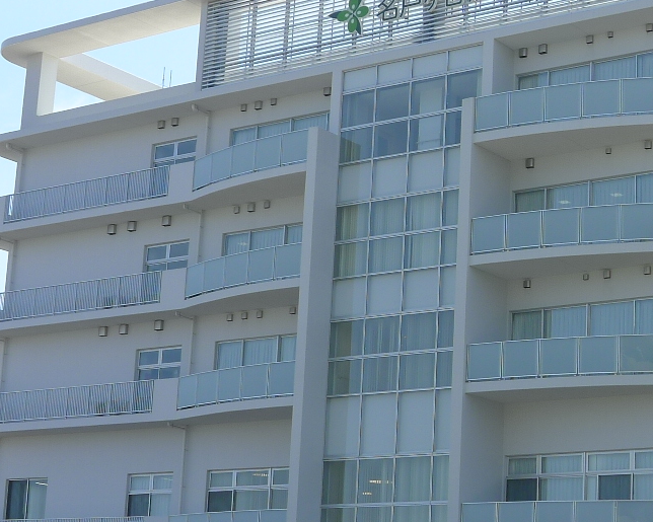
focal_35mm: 114
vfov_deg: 13.5
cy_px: 285
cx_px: 513
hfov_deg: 16.7
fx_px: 2203
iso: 80
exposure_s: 1/400
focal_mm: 10
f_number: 4
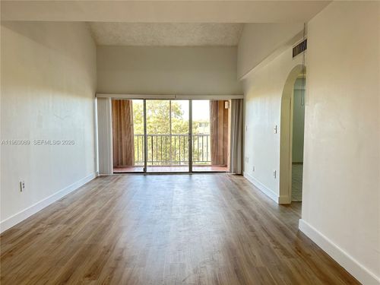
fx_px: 263
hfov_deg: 71.6
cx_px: 190
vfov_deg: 56.8
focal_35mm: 24
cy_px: 142
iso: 160
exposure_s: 1/120
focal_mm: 6.86
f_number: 1.78
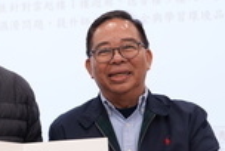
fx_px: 576
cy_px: 125
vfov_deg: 14.8
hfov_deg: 21.5
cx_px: 16
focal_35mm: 92
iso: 2000
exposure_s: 1/60
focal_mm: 35
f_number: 7.1
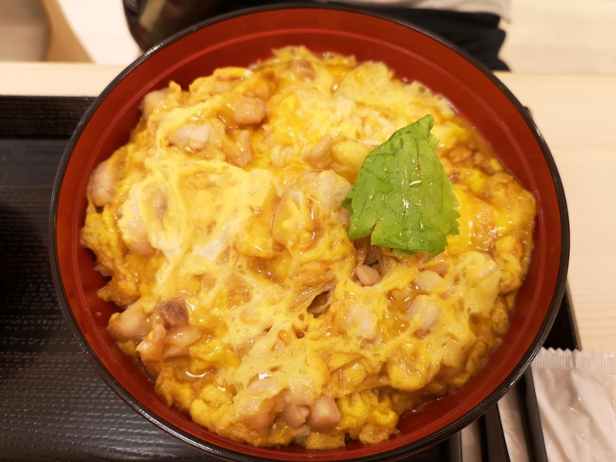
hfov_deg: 65.3
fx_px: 480
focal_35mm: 27
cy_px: 231
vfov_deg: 51.4
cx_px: 308
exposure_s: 1/30
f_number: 1.8
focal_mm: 3.95
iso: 200
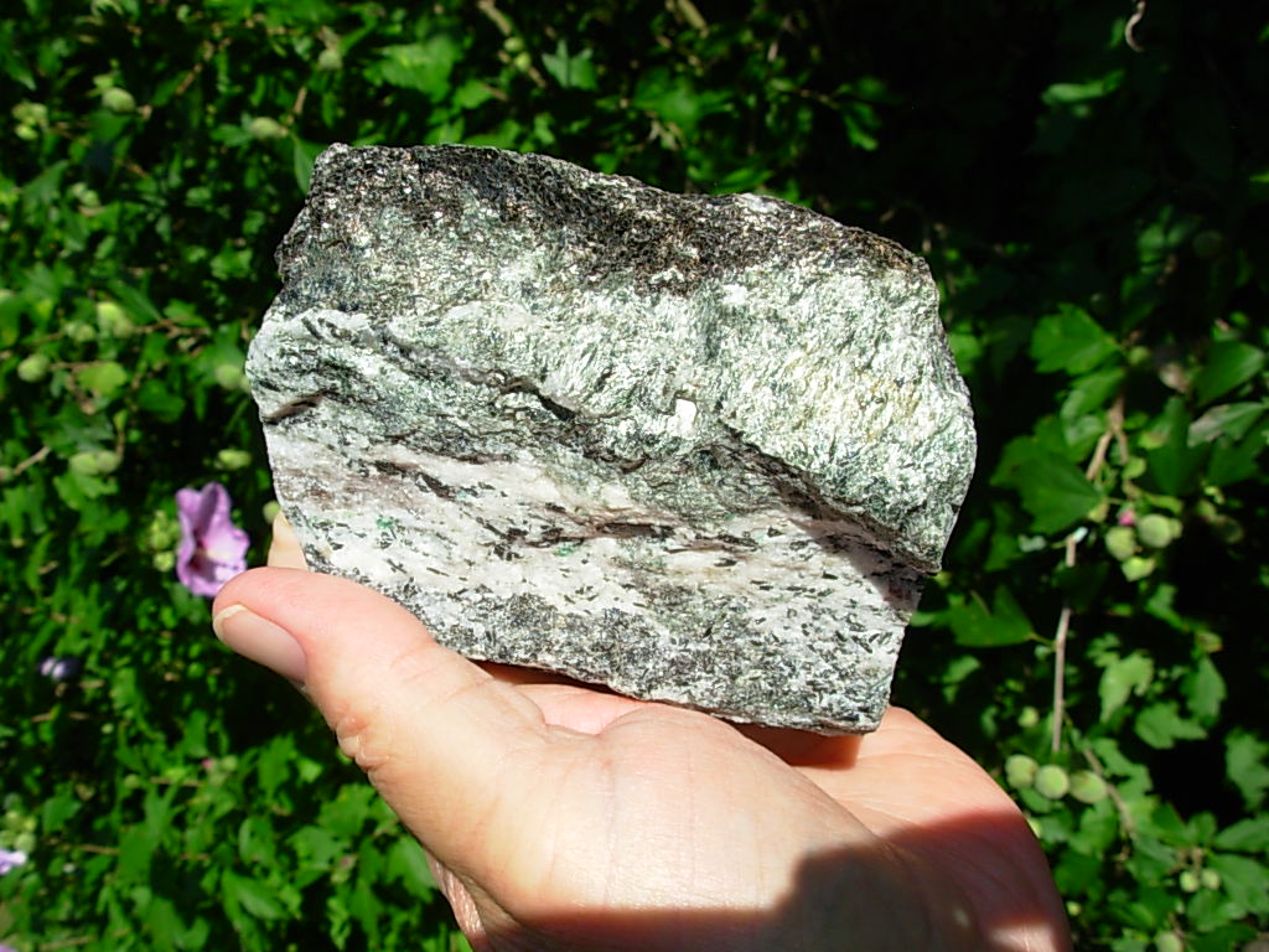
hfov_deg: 49.0
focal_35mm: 38
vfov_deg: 37.7
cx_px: 634
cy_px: 476
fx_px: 1393
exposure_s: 1/527
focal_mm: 6.3
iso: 50
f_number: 4.9
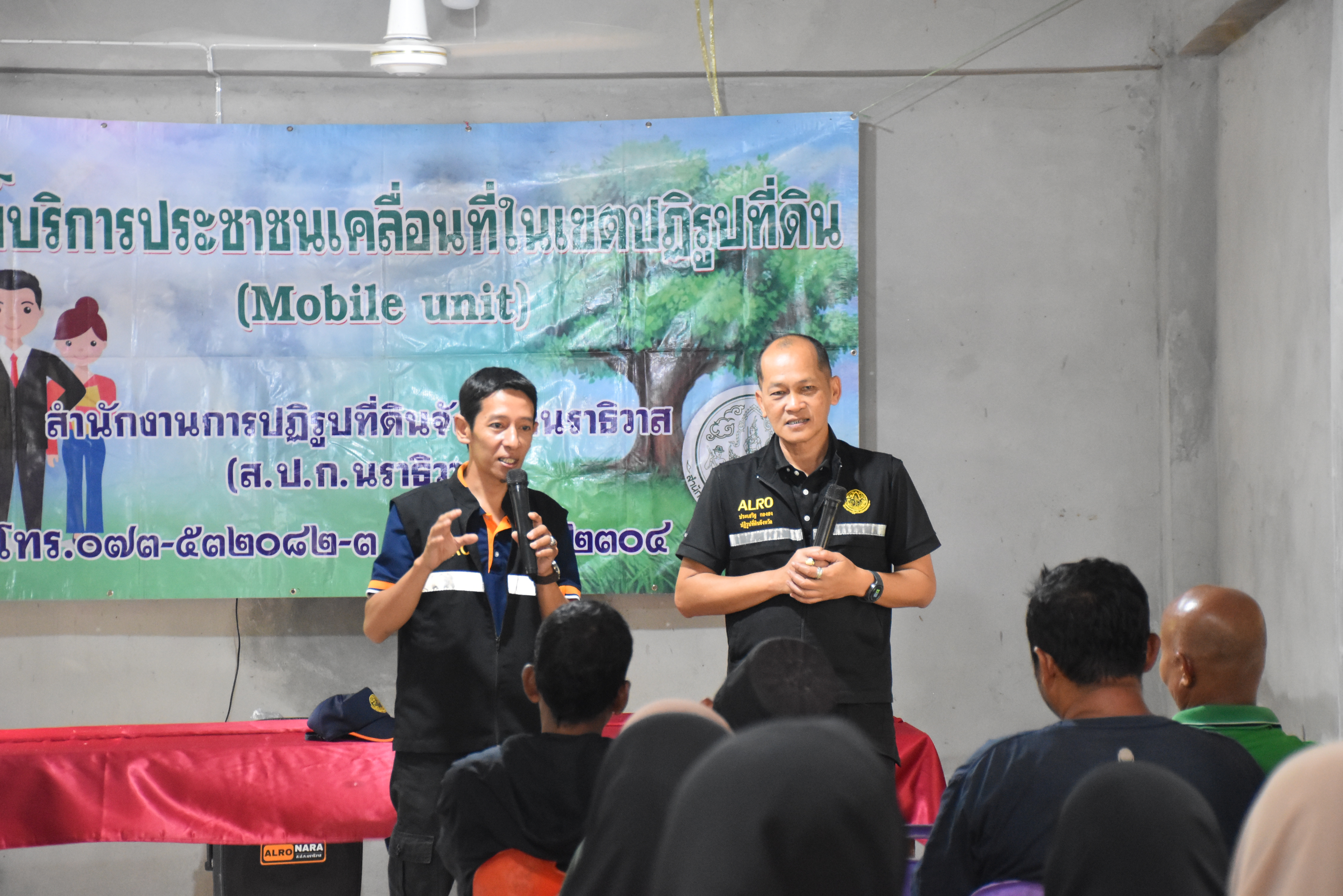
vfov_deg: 13.8
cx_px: 672
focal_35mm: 99
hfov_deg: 20.6
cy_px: 448
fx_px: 3694
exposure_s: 1/40
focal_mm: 66
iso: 3200
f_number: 5
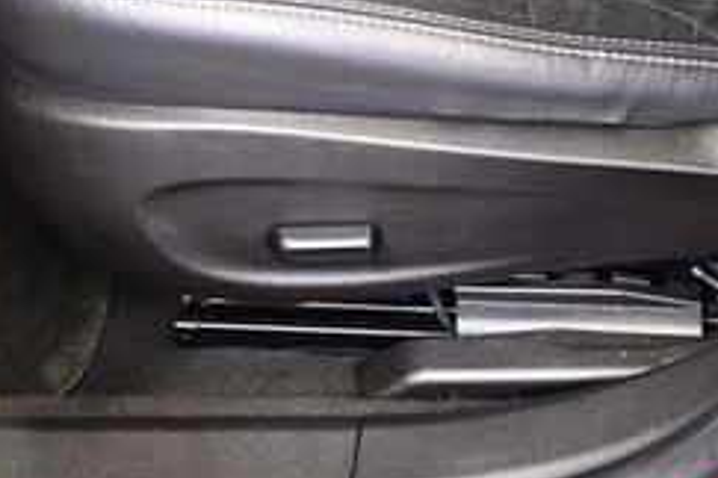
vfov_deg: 14.4
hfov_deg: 21.5
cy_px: 289
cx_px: 343
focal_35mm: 95
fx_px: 1895
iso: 3200
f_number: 3.5
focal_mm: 18
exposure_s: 1/80
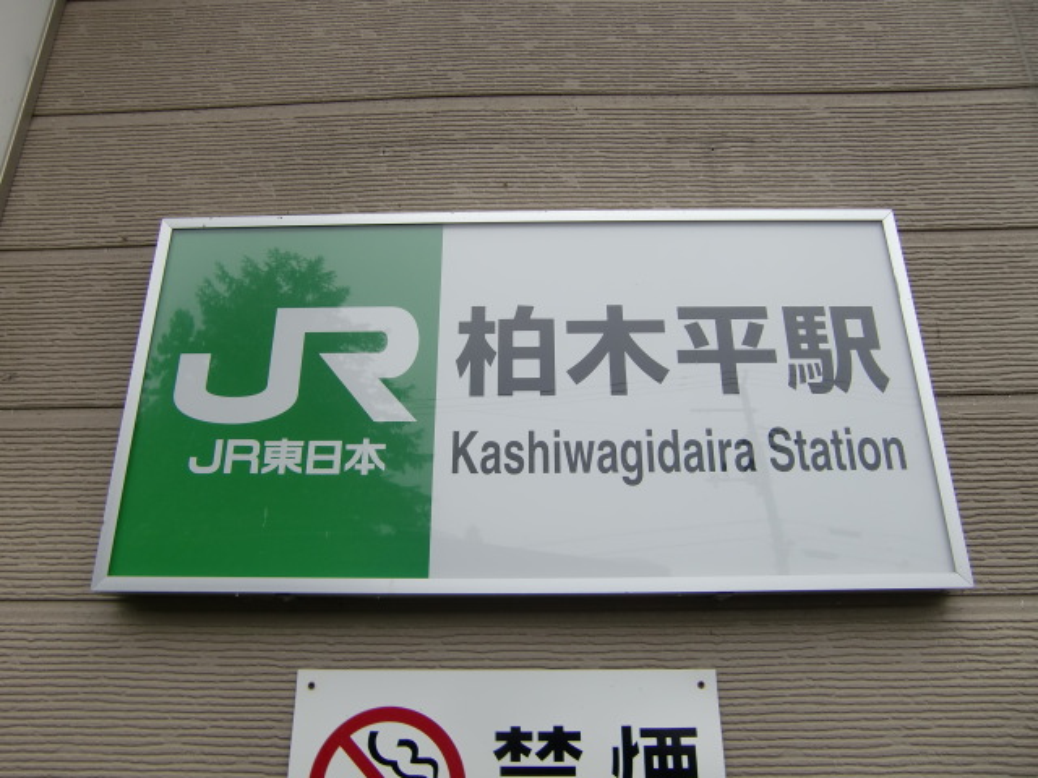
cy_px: 389
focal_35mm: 28
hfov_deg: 63.4
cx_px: 519
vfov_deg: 49.7
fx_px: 840
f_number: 2.6
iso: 64
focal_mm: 4.9
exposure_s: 1/250
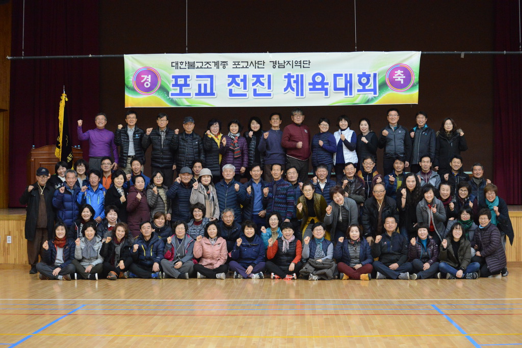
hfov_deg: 28.8
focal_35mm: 70
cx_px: 261
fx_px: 1015
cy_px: 174
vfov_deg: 19.5
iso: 6400
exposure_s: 1/320
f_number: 4.5
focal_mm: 70
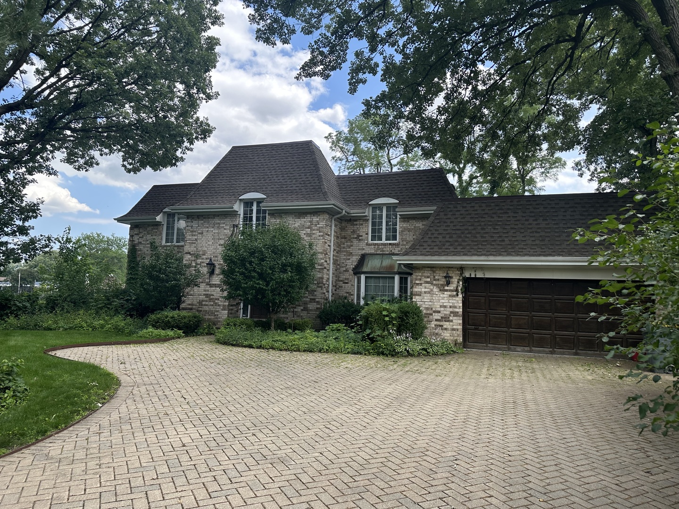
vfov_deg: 56.8
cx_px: 340
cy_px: 254
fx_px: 471
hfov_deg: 71.6
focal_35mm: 24
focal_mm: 6.86
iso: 80
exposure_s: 1/1241
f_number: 1.78
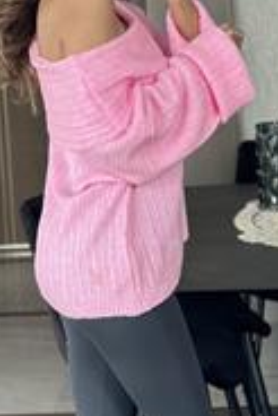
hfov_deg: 10.0
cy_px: 280
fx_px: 1584
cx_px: 86
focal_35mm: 137
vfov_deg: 14.9
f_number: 1.78
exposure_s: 1/60
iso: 320
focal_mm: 6.86
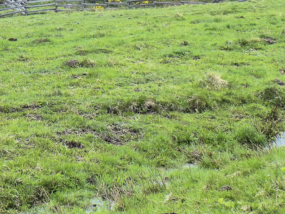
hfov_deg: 16.9
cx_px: 63
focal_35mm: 116
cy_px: -54
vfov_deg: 12.4
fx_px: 955
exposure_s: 1/800
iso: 125
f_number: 2.8
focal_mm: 7.9
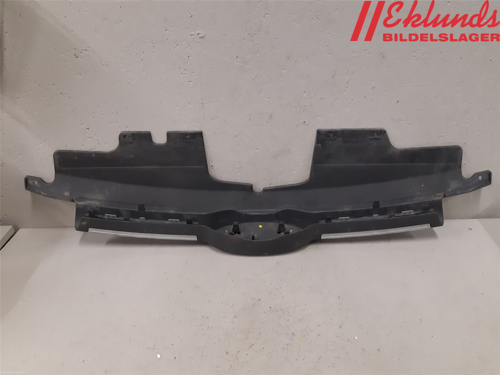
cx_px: 250
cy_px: 188
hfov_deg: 67.3
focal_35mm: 26
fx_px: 376
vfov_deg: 53.1
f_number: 1.7
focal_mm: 3.93
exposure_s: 1/50
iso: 160
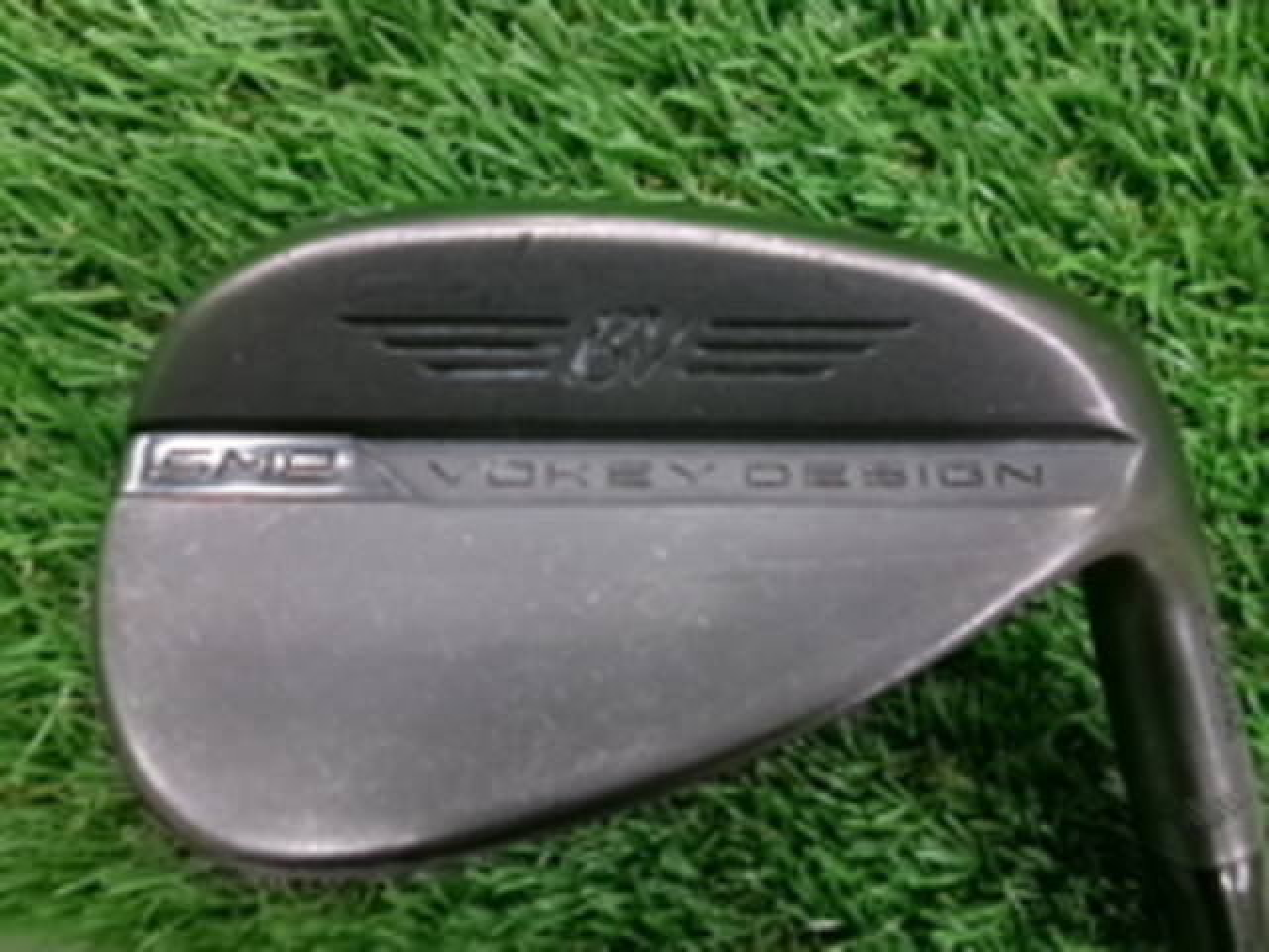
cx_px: 634
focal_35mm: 28
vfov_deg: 49.7
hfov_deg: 63.4
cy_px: 476
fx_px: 1026
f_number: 3.9
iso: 800
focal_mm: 5.1
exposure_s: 1/34
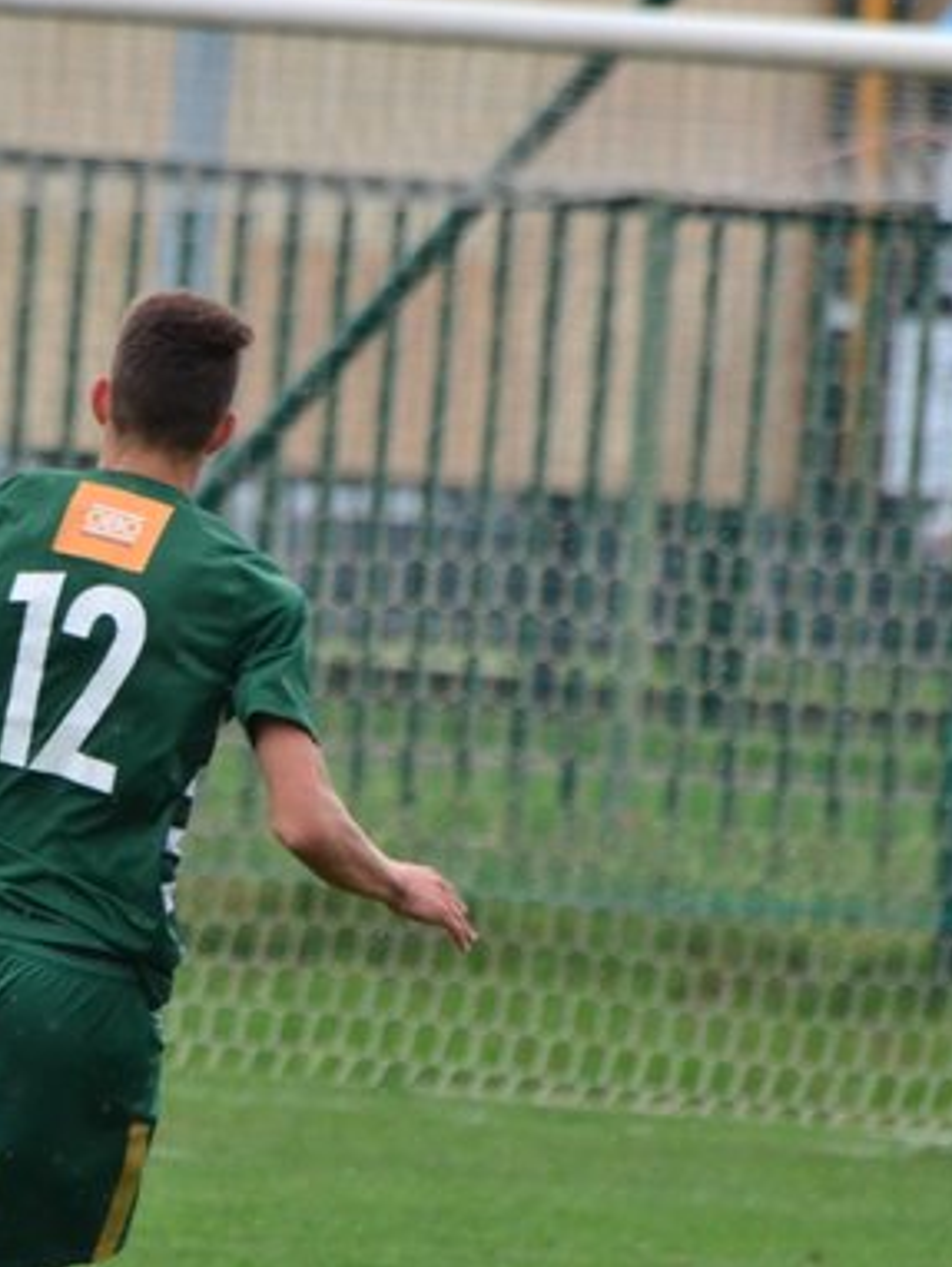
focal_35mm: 904
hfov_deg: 1.6
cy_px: 826
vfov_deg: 2.2
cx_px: -302
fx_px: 33112
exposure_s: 1/1000
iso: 1000
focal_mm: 300
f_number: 7.1
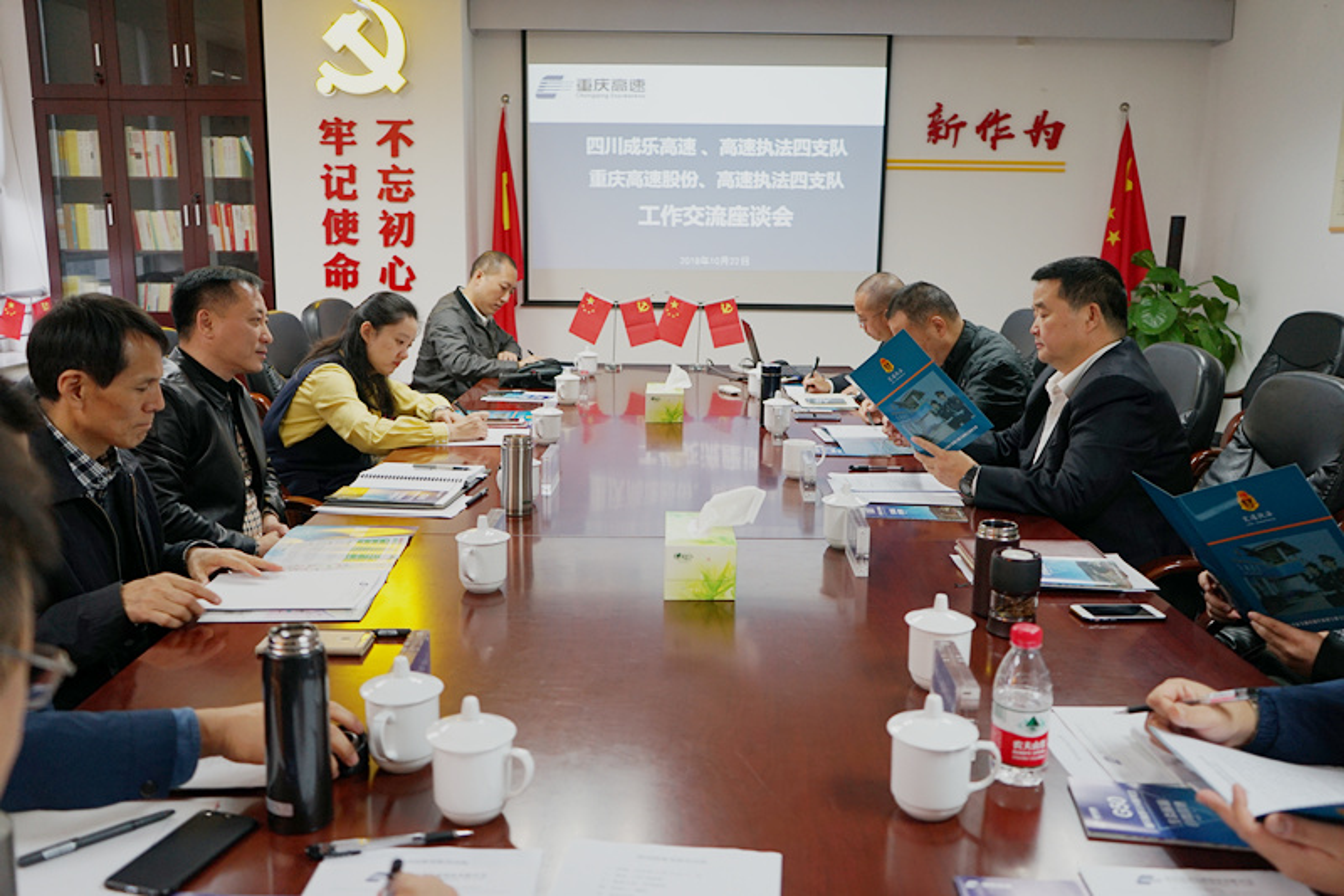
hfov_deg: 61.9
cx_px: 672
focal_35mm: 30
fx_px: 1120
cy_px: 448
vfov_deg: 43.6
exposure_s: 1/60
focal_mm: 30
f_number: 3.5
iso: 500
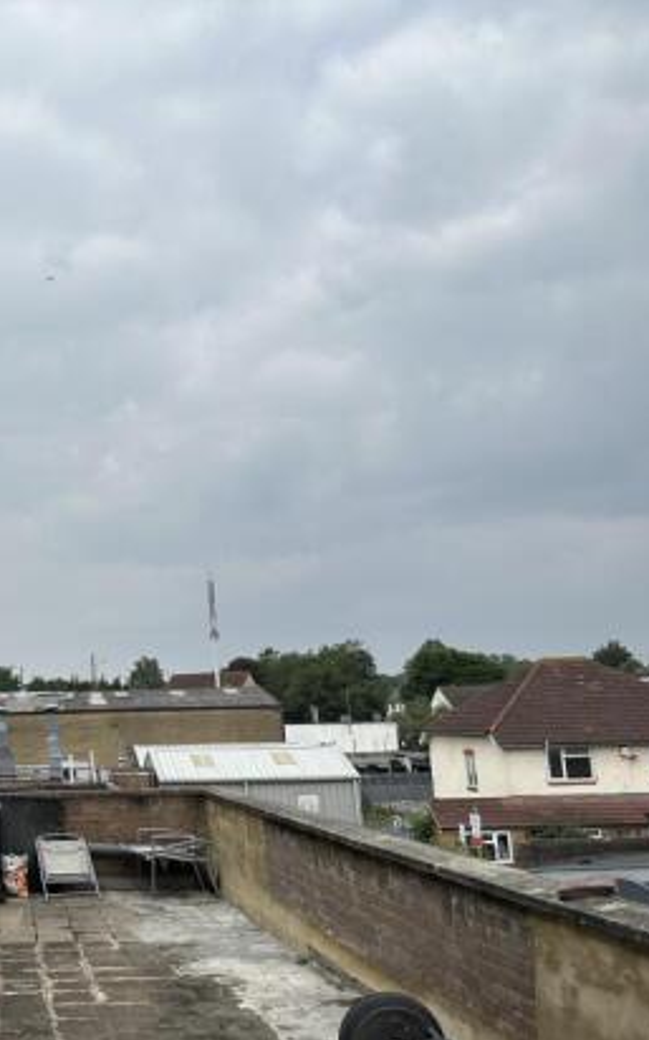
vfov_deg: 54.0
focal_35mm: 36
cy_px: 549
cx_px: -14
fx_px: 1020
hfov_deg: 32.2
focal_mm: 6.86
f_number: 1.78
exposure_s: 1/7042
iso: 80
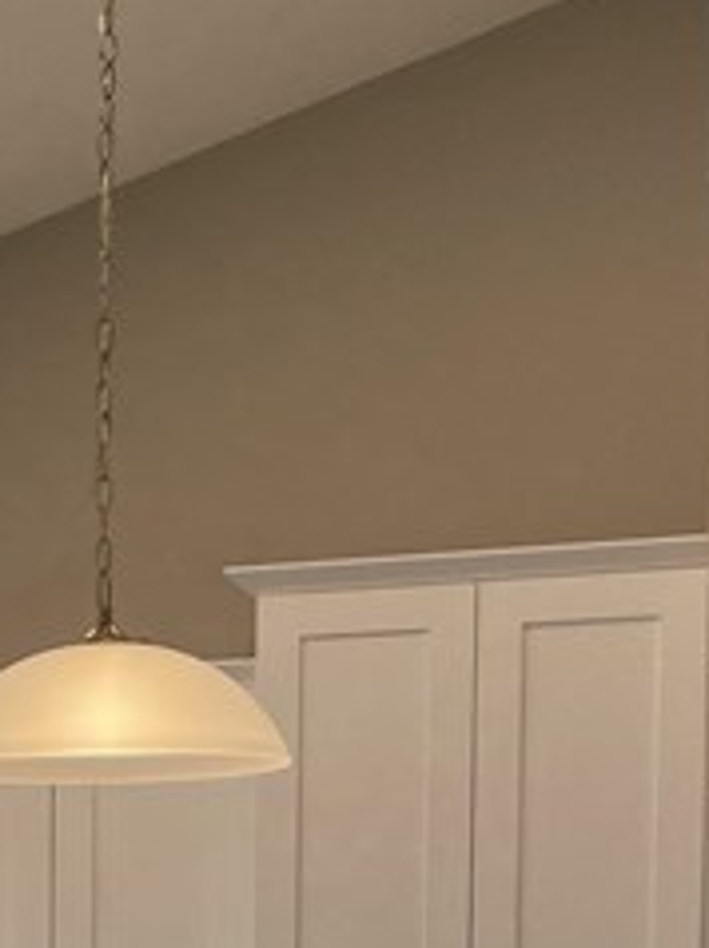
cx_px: -255
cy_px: 1255
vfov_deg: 17.5
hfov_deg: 13.5
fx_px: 2873
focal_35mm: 105
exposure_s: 1/239
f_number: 1.6
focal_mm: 4.2
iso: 32
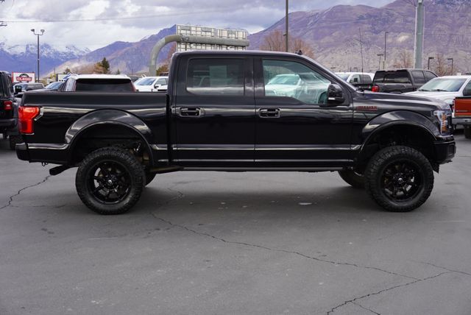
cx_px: 236
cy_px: 158
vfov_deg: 29.9
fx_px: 589
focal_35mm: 45
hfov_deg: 43.6
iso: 100
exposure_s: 1/80
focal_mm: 30
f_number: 7.1
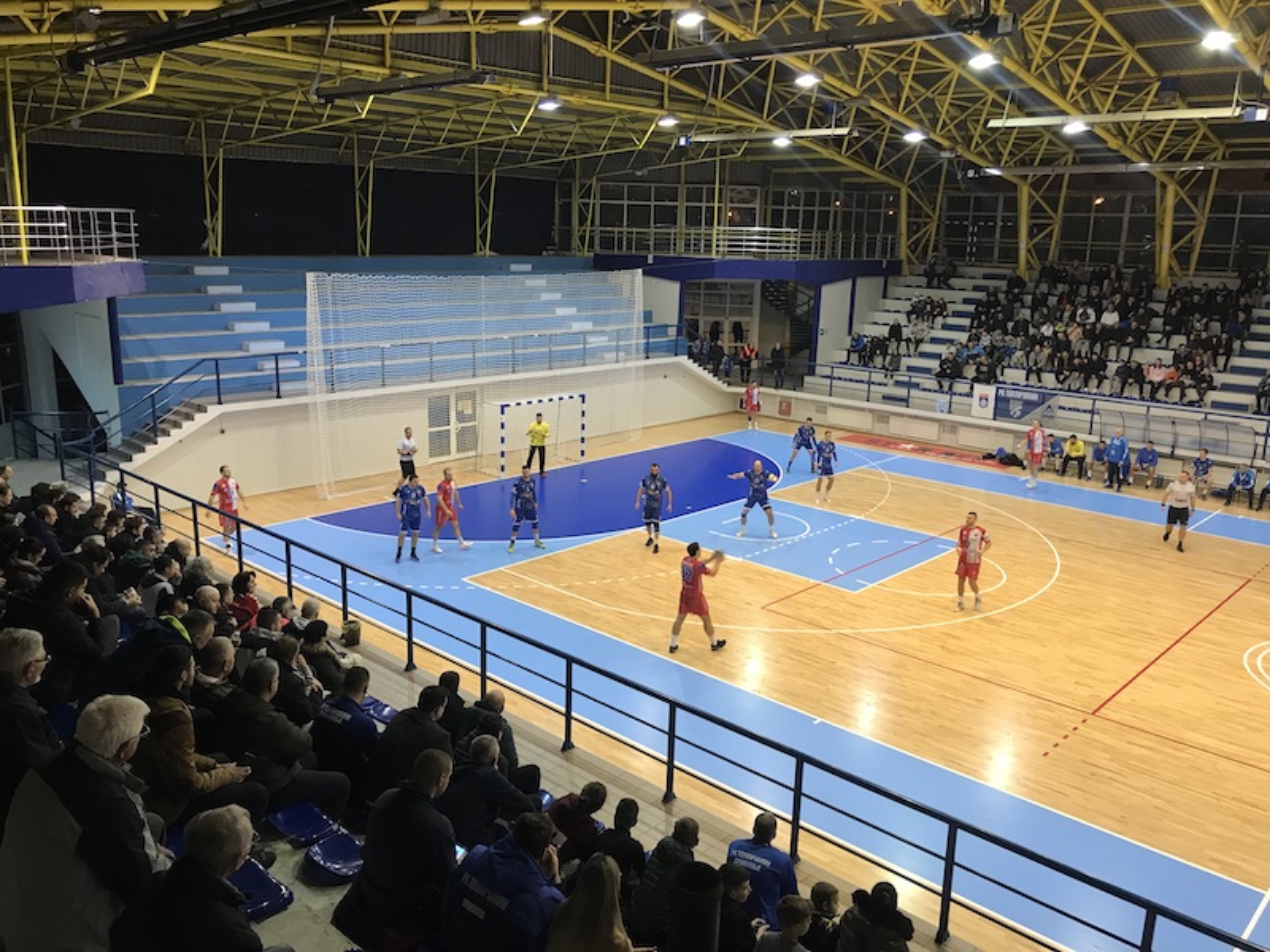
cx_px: 635
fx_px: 1027
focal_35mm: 28
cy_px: 476
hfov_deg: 63.4
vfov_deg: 49.7
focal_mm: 3.99
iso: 32
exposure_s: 1/20
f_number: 1.8
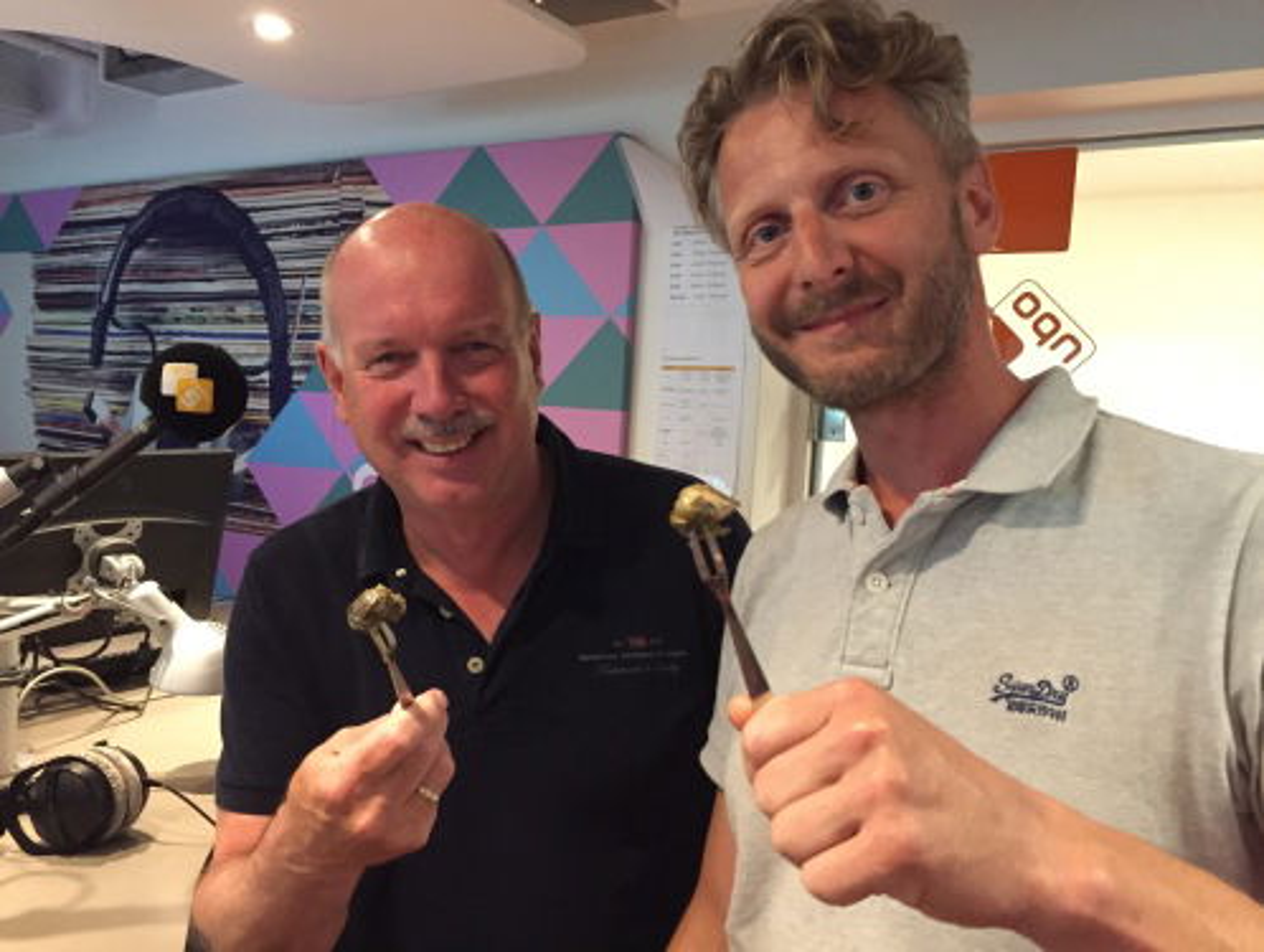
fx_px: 1060
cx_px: 632
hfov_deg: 61.6
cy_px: 476
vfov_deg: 48.3
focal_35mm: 29
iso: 400
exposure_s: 1/17
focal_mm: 4.15
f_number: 2.2
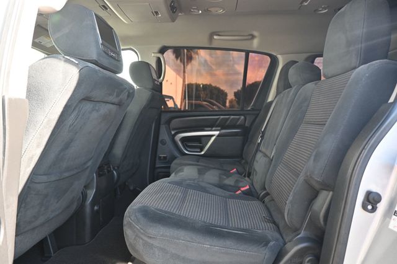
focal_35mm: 24
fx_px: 265
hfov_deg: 73.8
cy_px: 132
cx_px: 198
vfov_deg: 53.1
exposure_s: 1/125
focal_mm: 16
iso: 560
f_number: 3.5
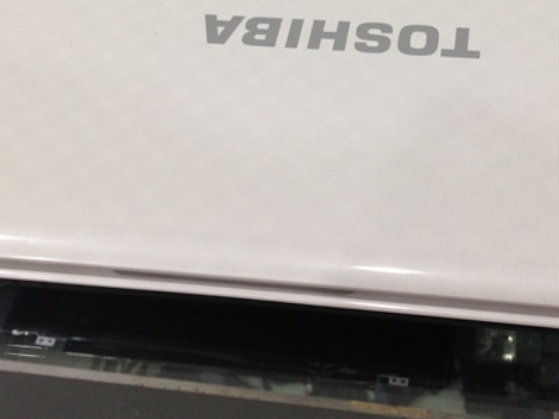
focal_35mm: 66
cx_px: 349
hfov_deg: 29.3
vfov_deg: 21.9
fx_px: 1066
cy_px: 80
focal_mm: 4.12
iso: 64
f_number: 2.4
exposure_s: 1/60
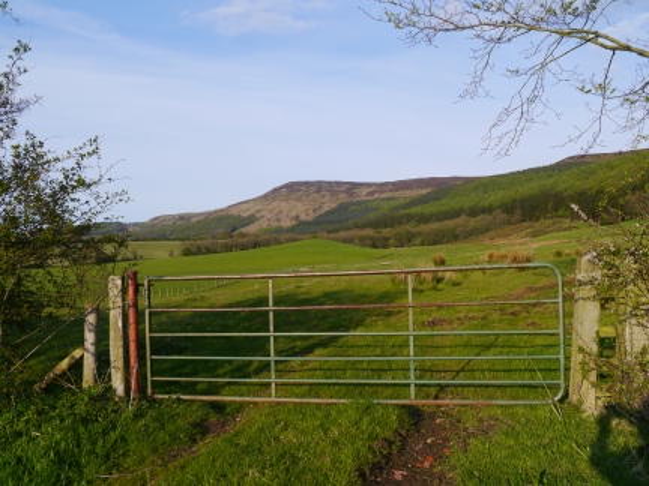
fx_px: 525
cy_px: 243
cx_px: 324
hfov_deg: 63.4
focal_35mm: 28
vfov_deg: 49.7
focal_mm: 14
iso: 160
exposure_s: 1/320
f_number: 7.1
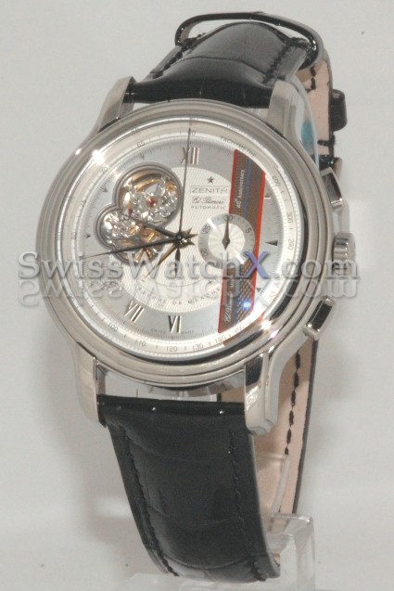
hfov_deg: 8.7
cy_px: 296
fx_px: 2584
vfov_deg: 13.0
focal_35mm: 158
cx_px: 197
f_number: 32
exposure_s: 1/80
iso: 1600
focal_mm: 105
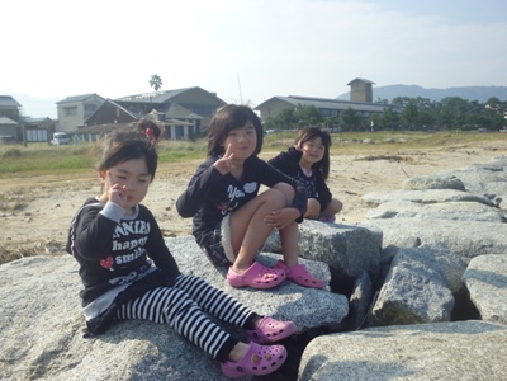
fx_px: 469
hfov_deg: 56.8
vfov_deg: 44.2
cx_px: 254
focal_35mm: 32
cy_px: 190
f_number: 10
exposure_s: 1/80
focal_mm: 5.7
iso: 100
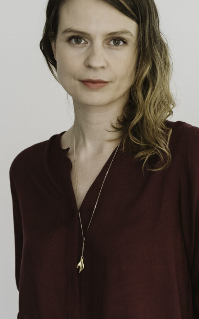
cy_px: 182
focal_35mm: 119
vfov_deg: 17.5
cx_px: -13
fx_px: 1032
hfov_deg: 10.9
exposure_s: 1/200
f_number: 2.5
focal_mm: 50
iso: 1600
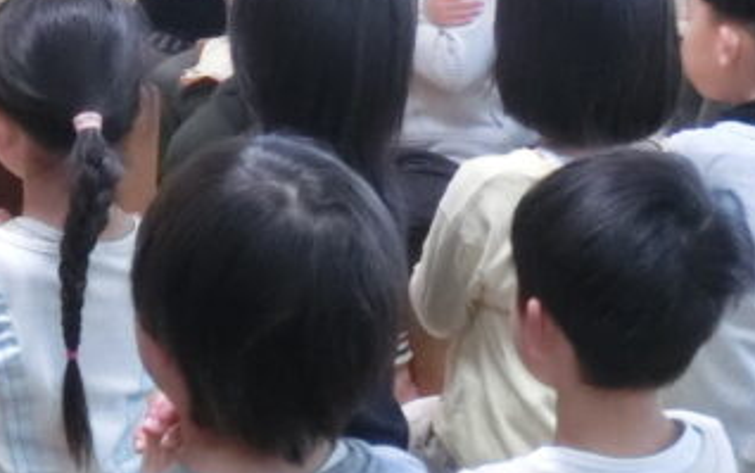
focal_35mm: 152
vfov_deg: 8.6
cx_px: -313
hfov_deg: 13.1
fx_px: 3129
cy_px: 159
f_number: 3.9
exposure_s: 1/40
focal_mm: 6.67
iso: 800
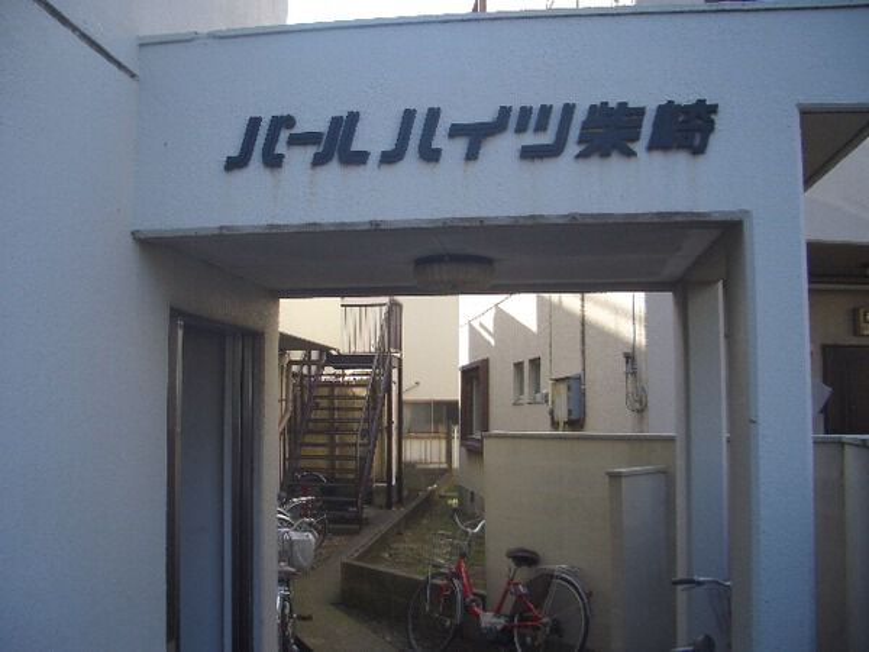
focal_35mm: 35
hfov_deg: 52.6
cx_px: 434
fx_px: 879
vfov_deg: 40.7
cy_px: 326
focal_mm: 5.8
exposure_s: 1/320
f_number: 2.6
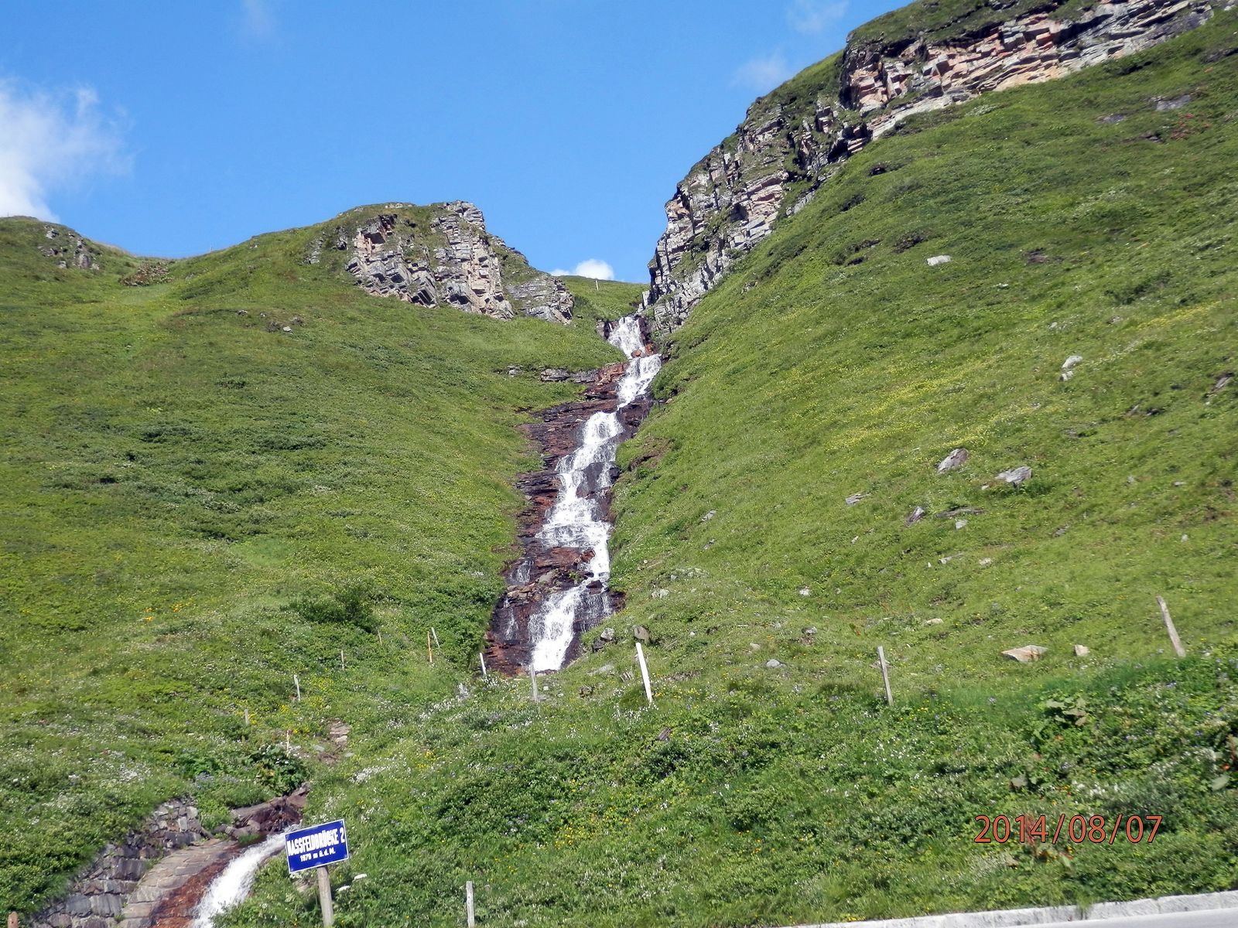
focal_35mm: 45
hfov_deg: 42.1
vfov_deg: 32.2
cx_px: 619
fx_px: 1609
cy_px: 464
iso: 80
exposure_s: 1/400
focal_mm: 8
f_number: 3.8
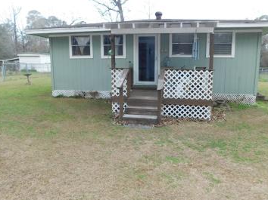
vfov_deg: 53.0
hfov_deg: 67.2
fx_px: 201
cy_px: 95
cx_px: 148
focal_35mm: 26
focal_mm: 4
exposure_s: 1/160
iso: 125
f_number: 3
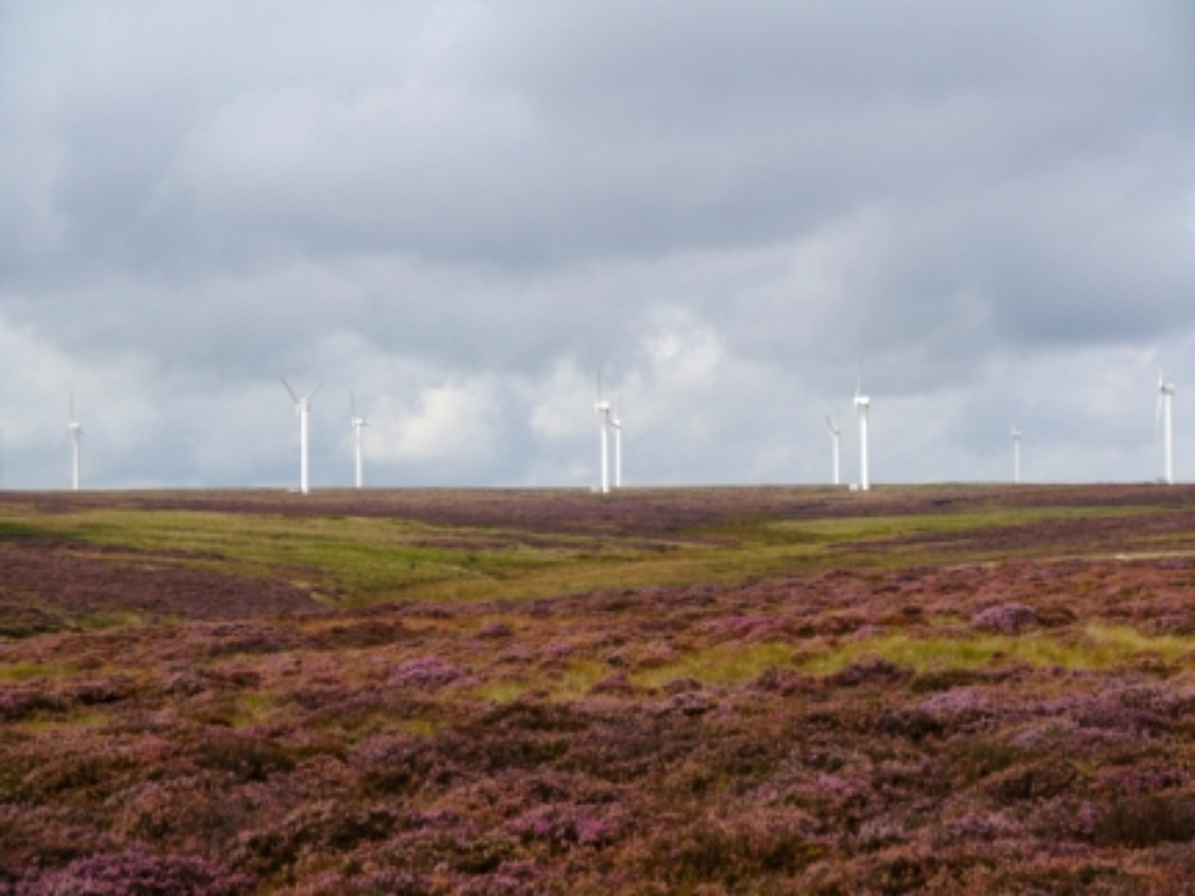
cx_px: 598
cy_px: 448
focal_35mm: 84
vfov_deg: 17.6
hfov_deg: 23.3
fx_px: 2900
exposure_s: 1/250
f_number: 7.1
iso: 160
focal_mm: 42
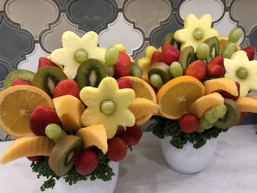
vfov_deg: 49.7
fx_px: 208
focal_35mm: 28
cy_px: 96
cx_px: 128
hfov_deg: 63.4
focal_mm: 3.99
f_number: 1.8
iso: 32
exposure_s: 1/30
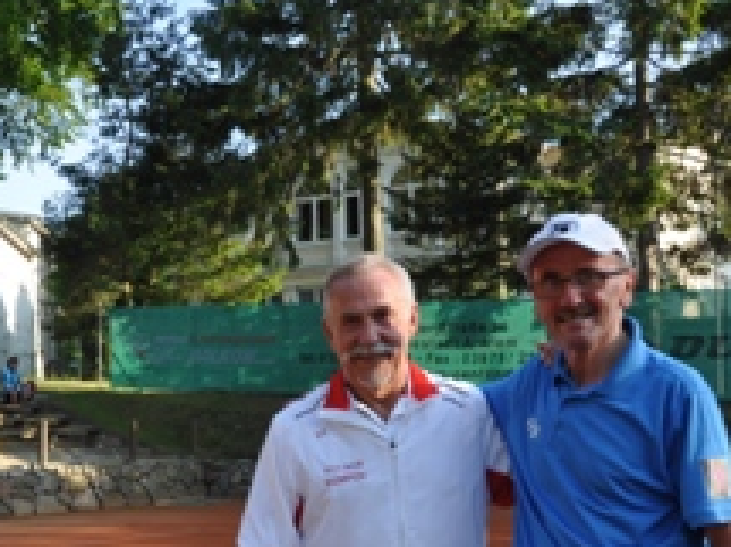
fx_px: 1330
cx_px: 201
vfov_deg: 22.8
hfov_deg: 30.3
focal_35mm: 63
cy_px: 476
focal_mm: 21
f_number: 7.1
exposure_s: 1/200
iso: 200
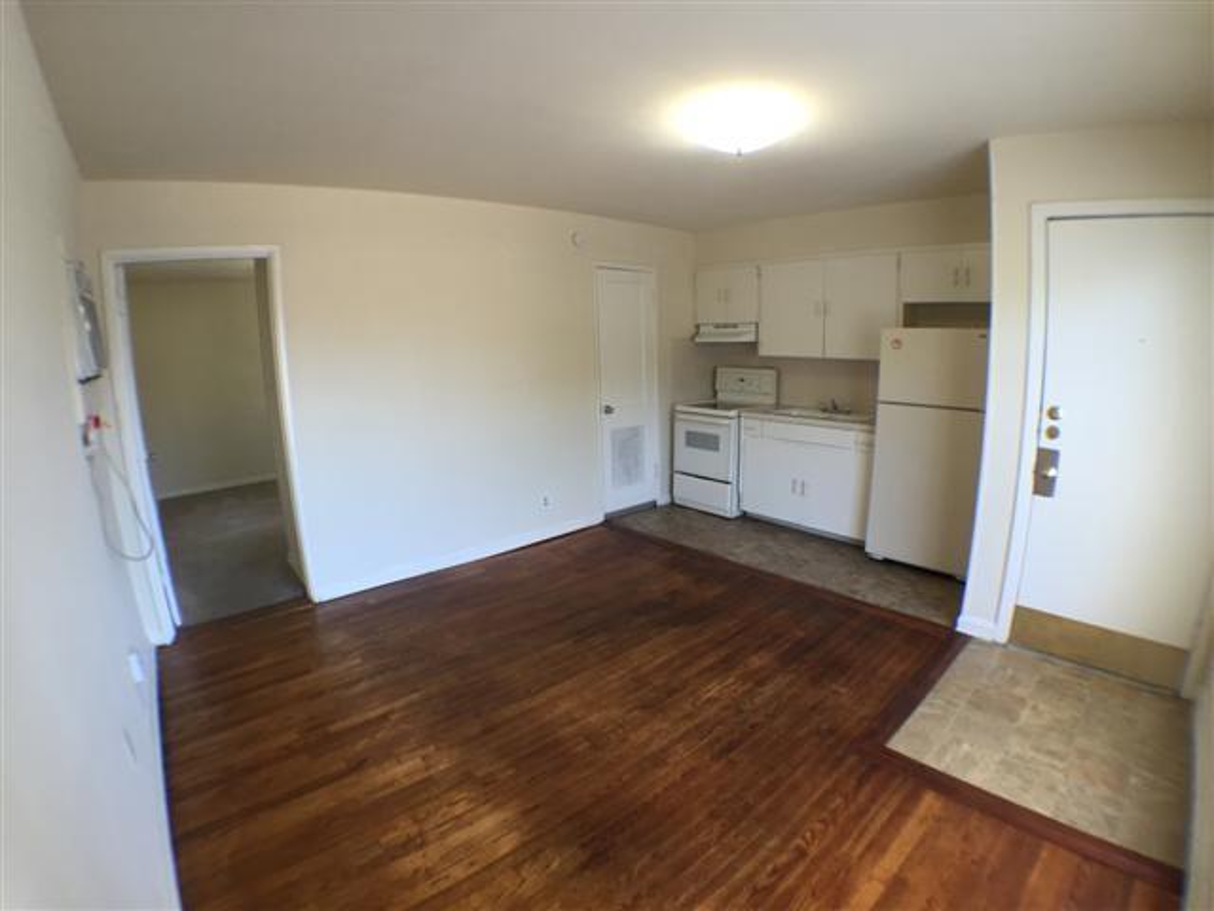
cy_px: 456
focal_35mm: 29
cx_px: 607
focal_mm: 4.15
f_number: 2.2
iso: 50
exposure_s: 1/30
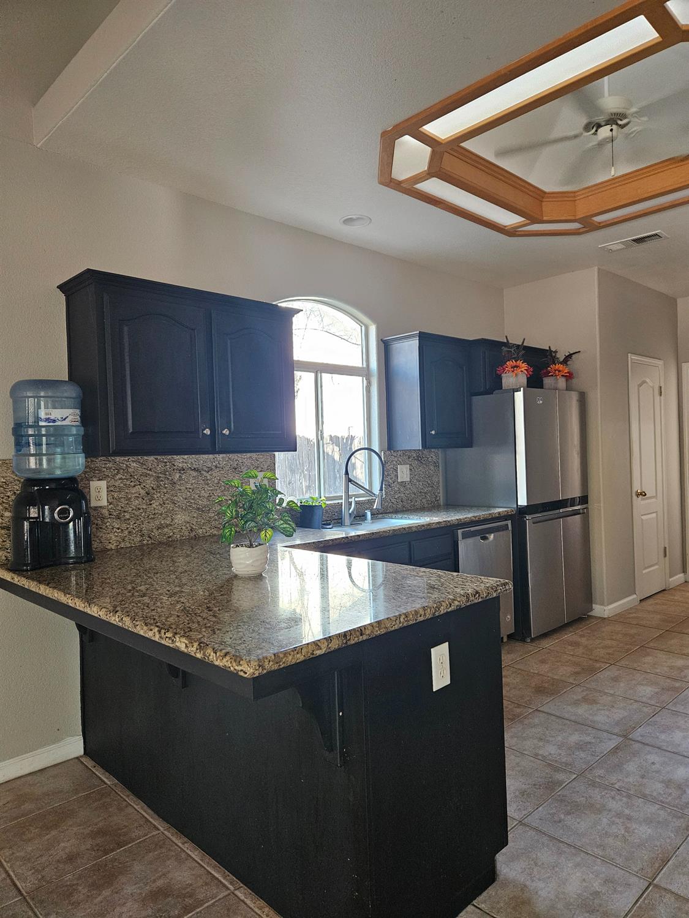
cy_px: 459
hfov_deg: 58.9
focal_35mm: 23
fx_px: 610
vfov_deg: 73.9
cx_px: 344
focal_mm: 5.4
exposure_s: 1/120
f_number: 1.8
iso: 640
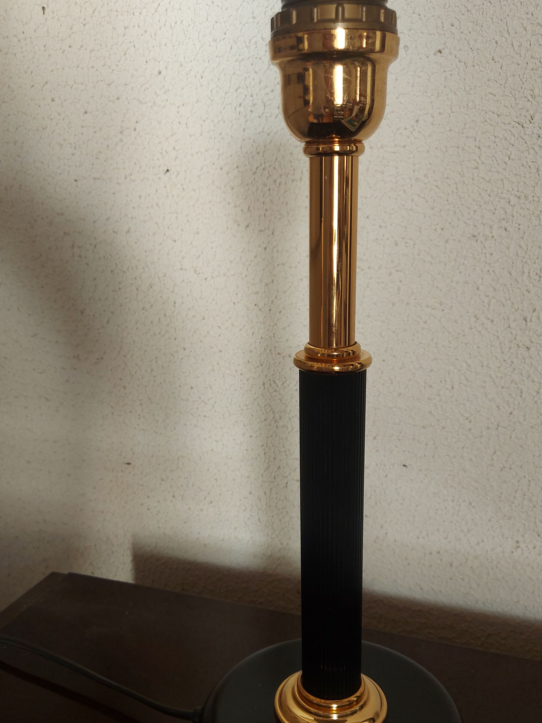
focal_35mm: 33
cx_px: 274
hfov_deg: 42.9
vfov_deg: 55.0
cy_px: 431
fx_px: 689
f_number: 1.8
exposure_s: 1/50
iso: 80
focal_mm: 5.23
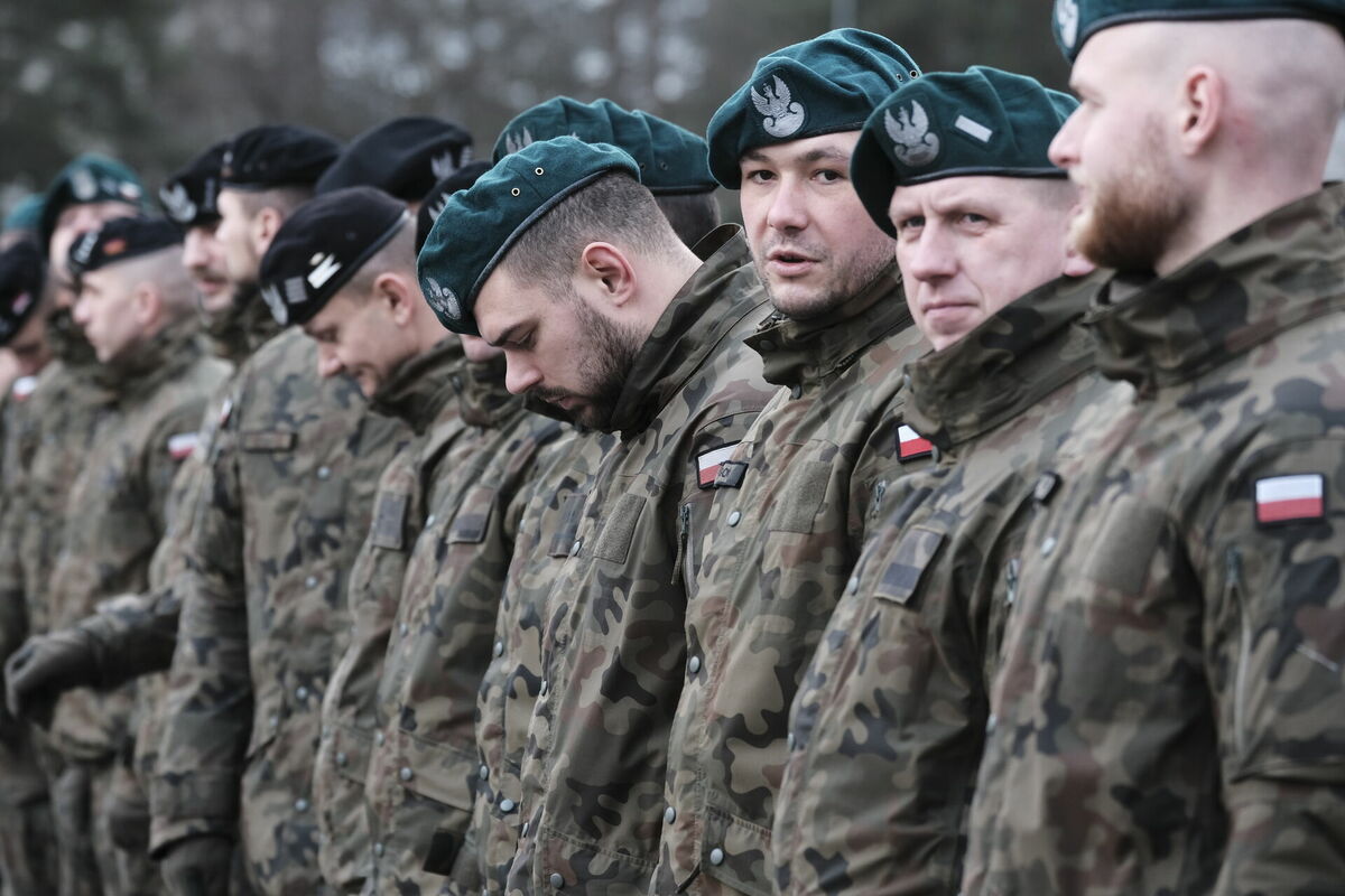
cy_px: 448
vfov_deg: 6.0
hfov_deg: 9.0
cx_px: 672
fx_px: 8592
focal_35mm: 230
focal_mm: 153.3
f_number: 5
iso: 640
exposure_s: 1/125
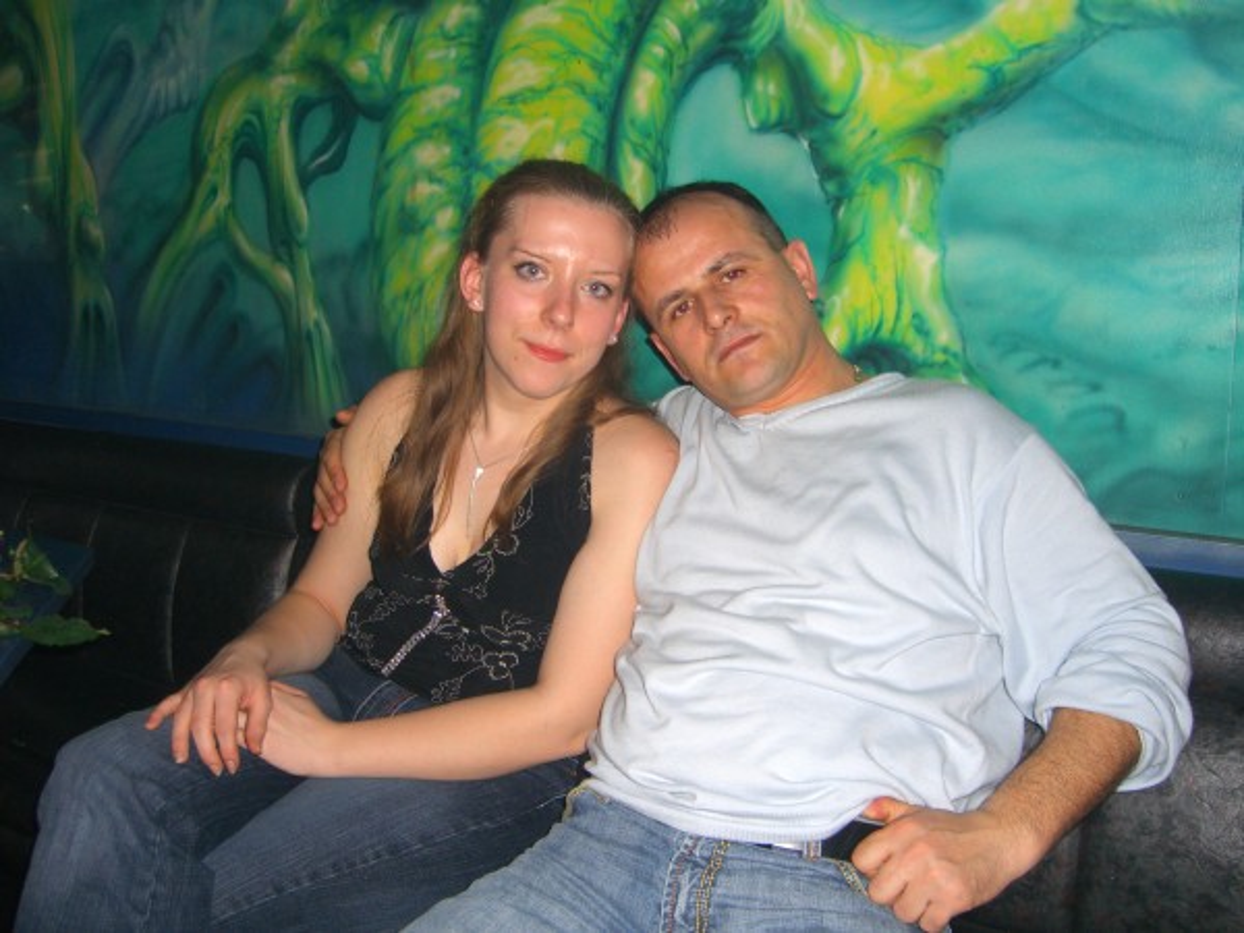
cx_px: 622
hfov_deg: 49.0
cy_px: 466
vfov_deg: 37.7
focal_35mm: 38
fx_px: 1366
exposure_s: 1/60
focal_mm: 7.9
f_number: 2.8
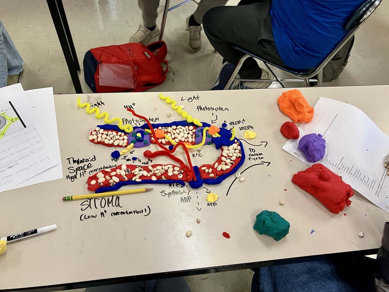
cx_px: 194
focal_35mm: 28
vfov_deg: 49.7
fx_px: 315
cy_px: 146
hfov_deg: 63.4
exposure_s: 1/60
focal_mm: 3.99
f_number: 1.8
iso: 80
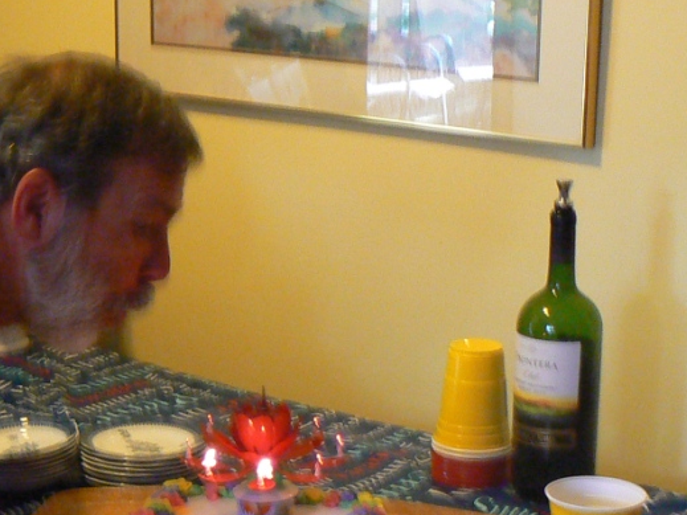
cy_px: 302
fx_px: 1409
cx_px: 64
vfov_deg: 20.7
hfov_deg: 26.5
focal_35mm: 71
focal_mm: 6
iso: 200
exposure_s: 1/13
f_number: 2.8
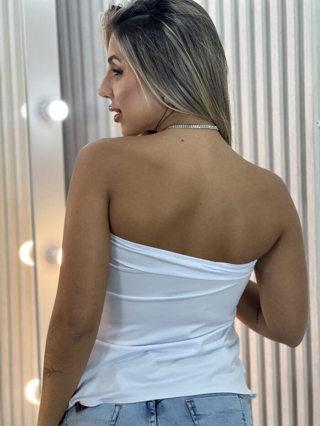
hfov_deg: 19.1
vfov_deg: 25.3
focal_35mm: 77
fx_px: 949
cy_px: 213
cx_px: 160
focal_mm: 9
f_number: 2.8
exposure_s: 1/120
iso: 80
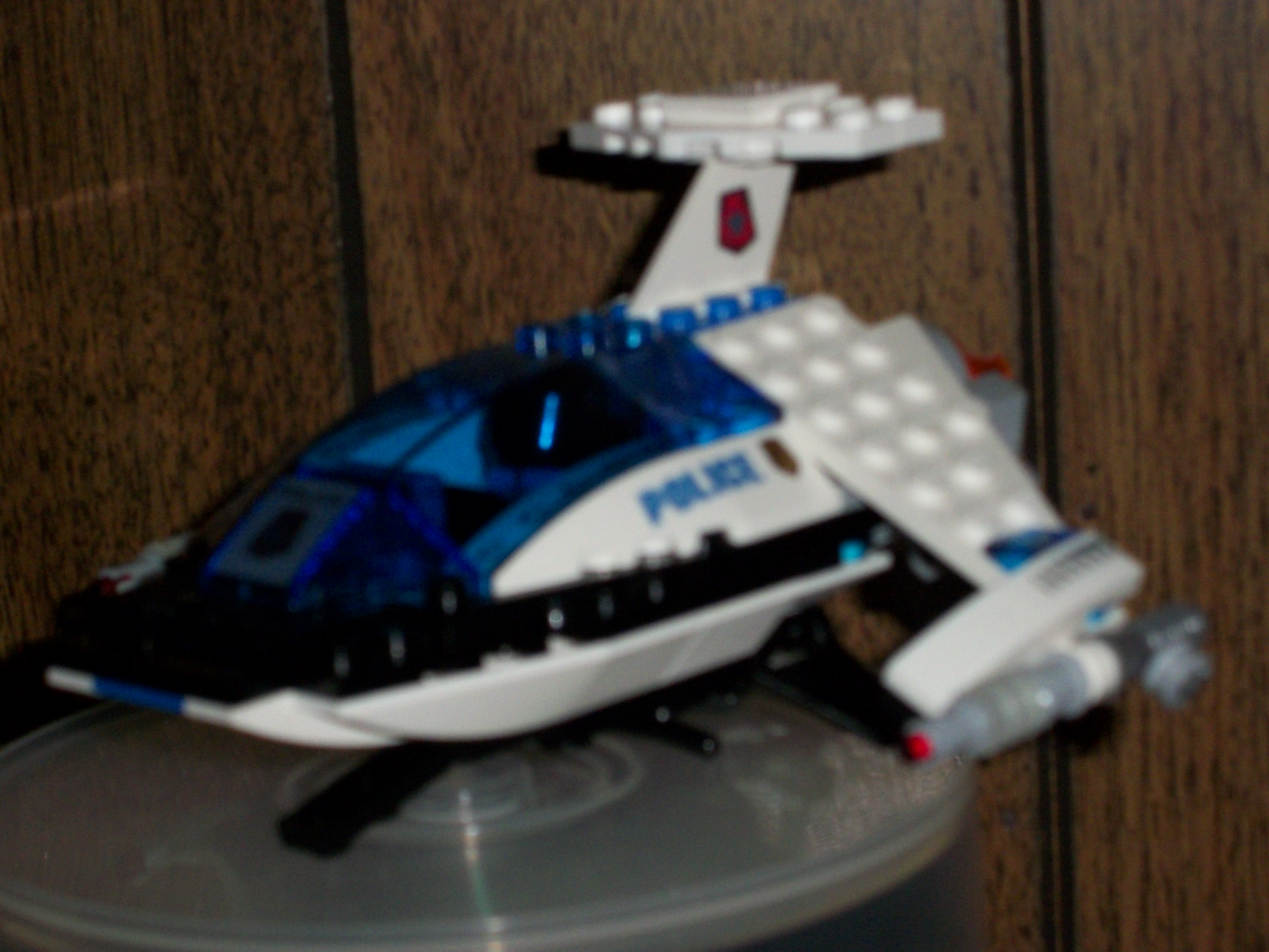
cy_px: 476
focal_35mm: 105
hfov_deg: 18.7
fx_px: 3849
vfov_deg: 14.1
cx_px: 634
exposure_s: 1/250
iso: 250
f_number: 5.7
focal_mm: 18.8
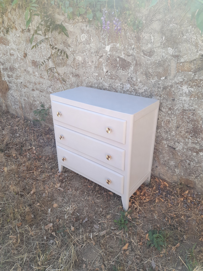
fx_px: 195
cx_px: 102
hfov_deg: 54.9
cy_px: 136
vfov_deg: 69.4
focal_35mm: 25
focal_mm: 4.6
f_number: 2
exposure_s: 1/100
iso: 20
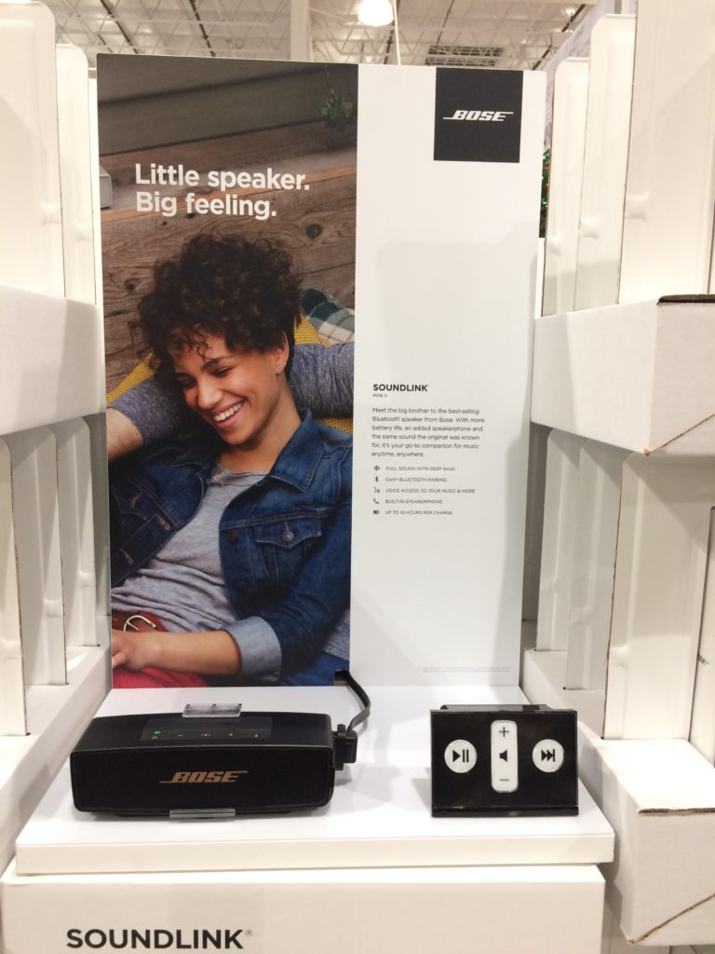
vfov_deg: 61.7
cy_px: 477
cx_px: 358
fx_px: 799
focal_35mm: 29
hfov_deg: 48.2
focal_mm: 4.15
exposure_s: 1/30
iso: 80
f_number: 2.2
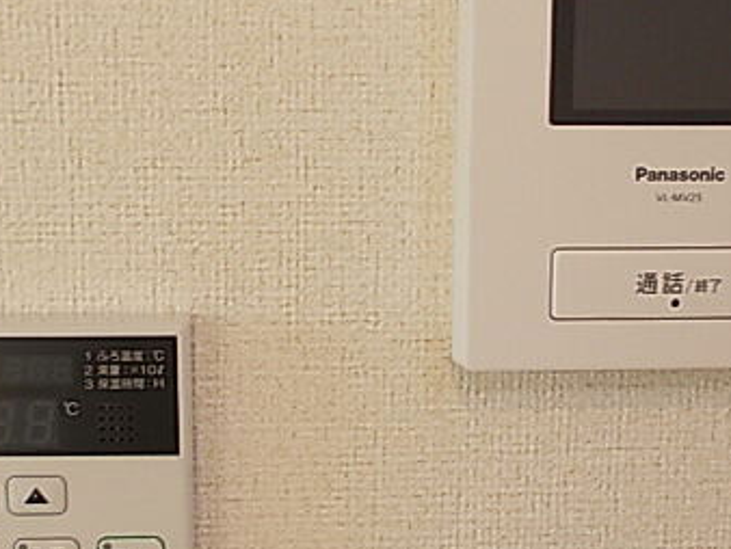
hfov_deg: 36.1
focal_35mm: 53
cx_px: 348
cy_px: 287
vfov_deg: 27.6
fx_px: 1120
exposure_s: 1/25
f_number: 2.7
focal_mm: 4
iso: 110
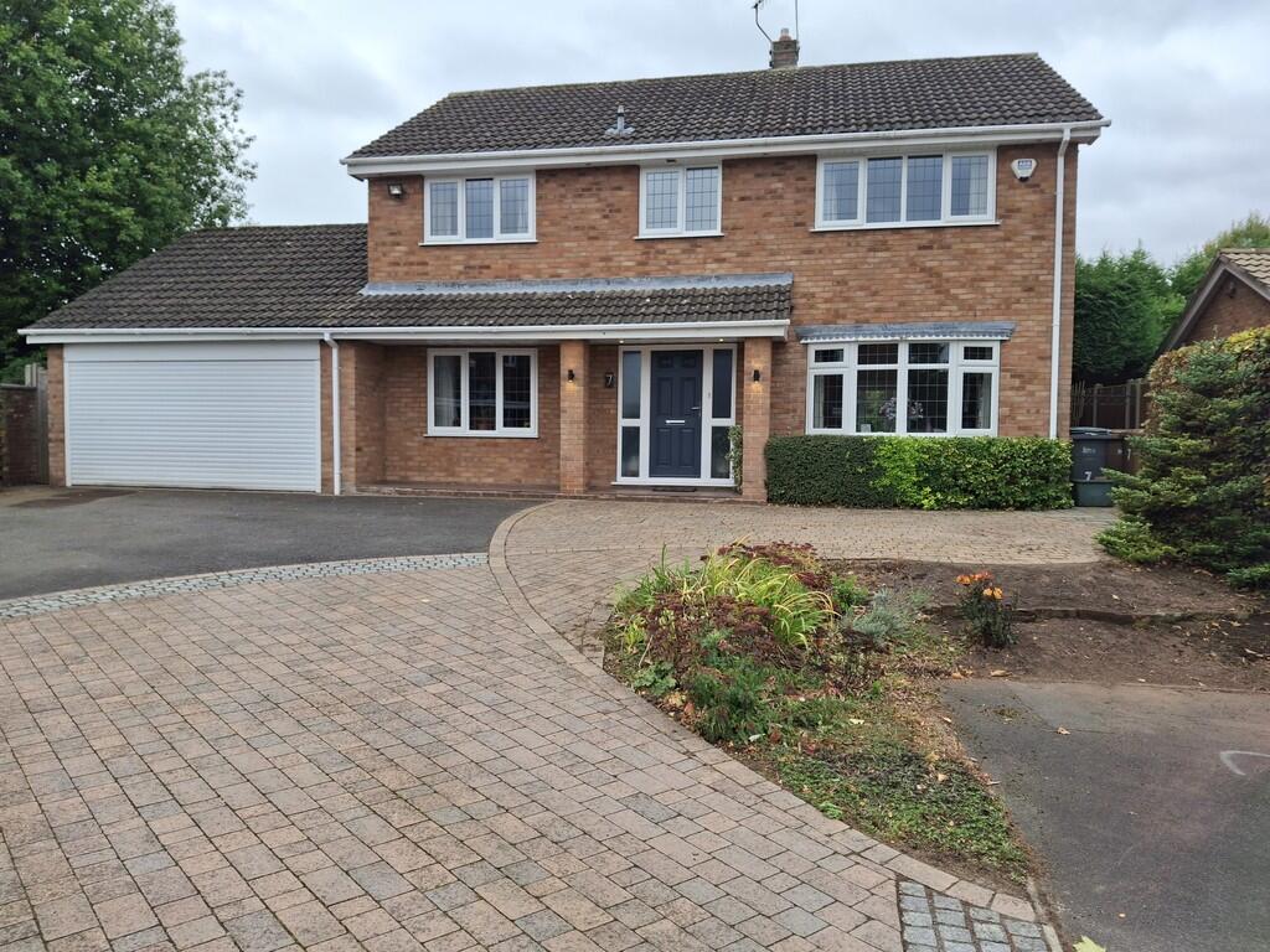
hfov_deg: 69.4
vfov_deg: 54.9
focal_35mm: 25
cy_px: 476
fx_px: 917
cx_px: 635
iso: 25
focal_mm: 4.69
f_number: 1.8
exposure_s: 1/525
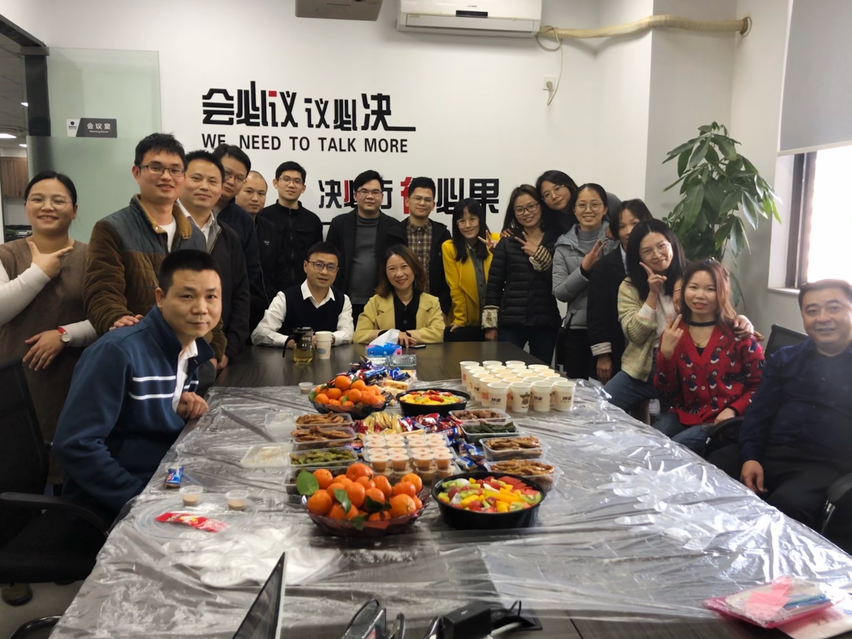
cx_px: 426
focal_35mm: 28
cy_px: 320
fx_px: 689
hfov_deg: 63.4
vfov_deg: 49.7
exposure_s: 1/33
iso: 32
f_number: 1.8
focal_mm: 4
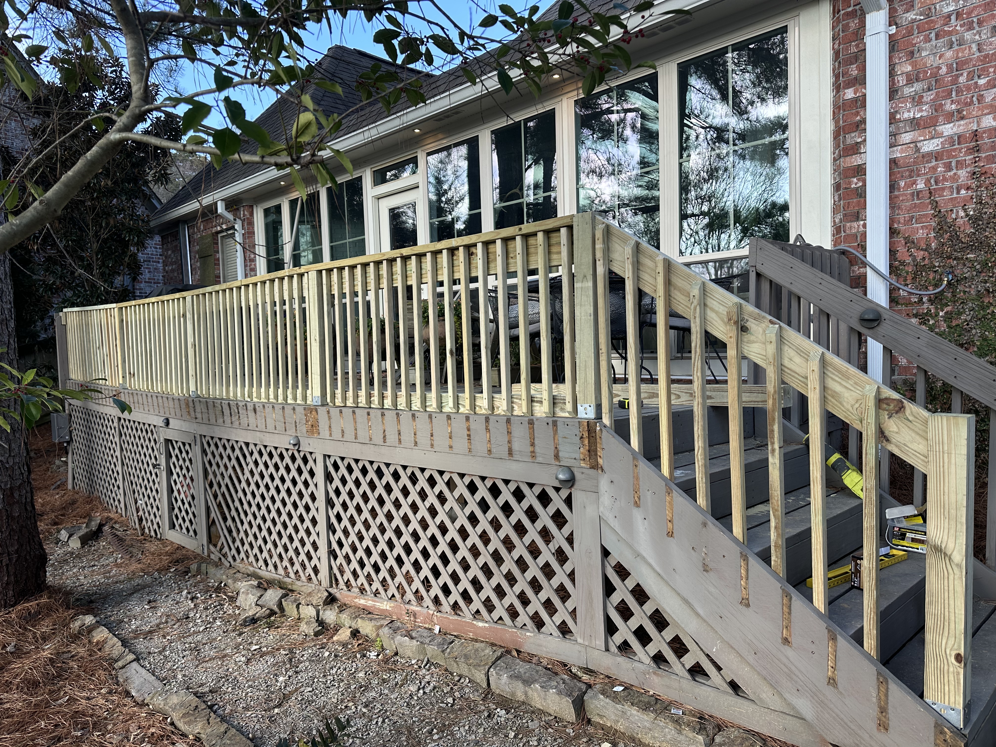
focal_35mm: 24
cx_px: 498
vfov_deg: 56.8
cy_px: 374
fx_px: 691
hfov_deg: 71.6
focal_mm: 6.86
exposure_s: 1/482
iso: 80
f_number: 1.78
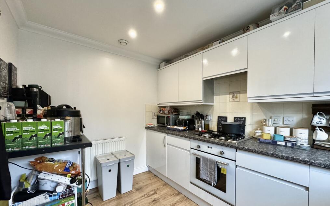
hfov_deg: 101.5
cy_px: 112
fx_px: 135
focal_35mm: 15
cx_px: 166
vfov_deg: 74.6
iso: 400
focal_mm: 2.22
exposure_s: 1/59
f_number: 2.2
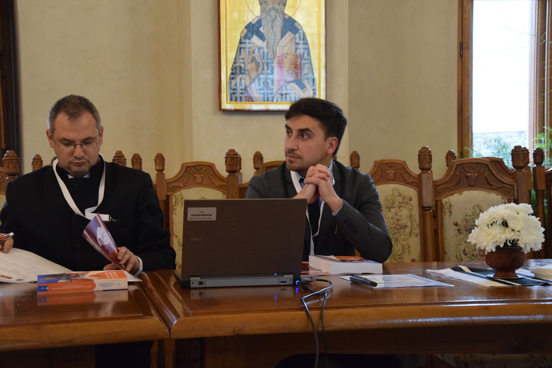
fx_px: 1104
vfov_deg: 18.9
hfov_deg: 28.1
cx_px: 276
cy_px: 184
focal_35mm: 72
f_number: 4.8
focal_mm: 48
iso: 2800
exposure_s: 1/60
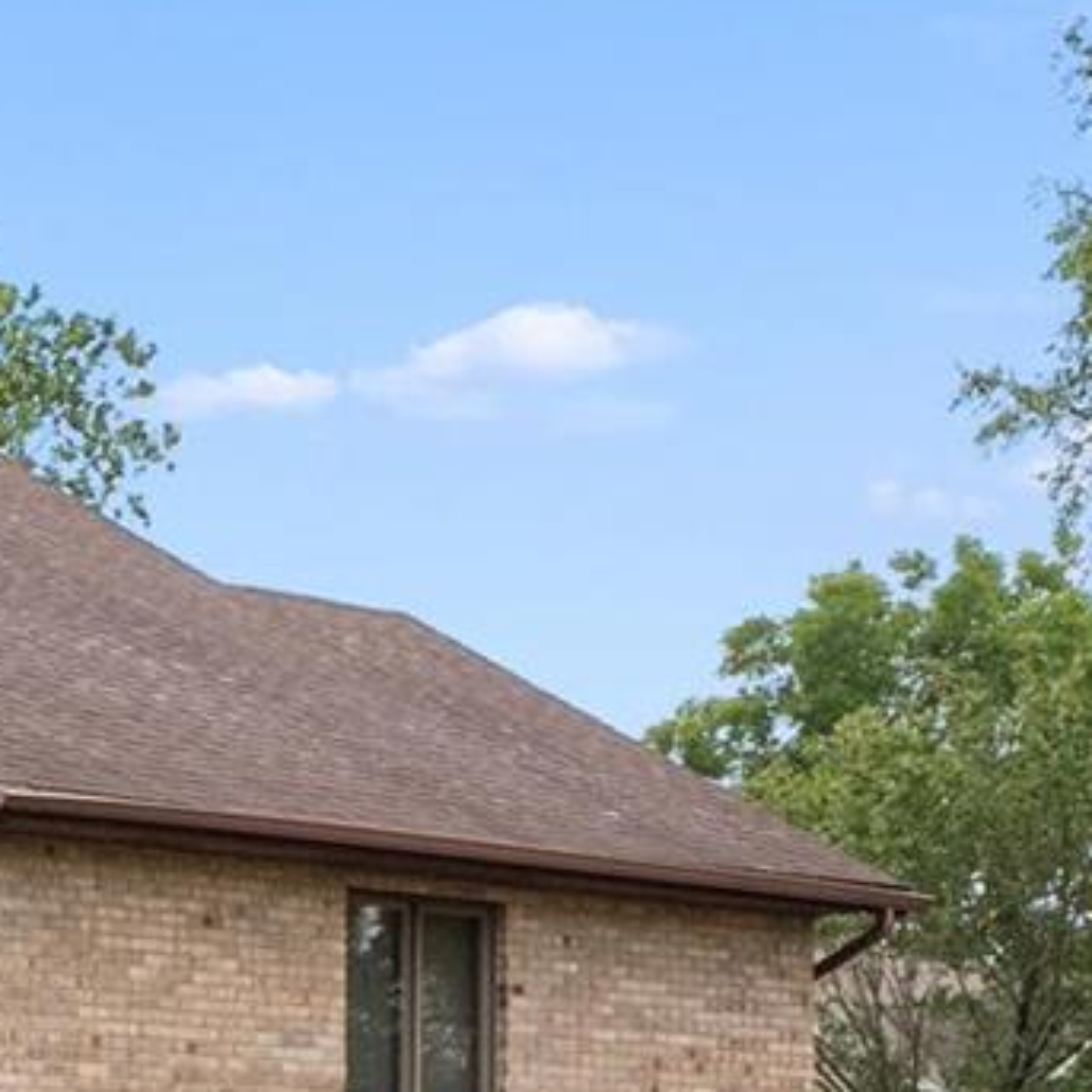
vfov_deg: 18.1
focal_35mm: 95
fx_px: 3391
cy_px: 895
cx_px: -532
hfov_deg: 16.7
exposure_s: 1/320
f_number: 9
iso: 400
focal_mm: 12
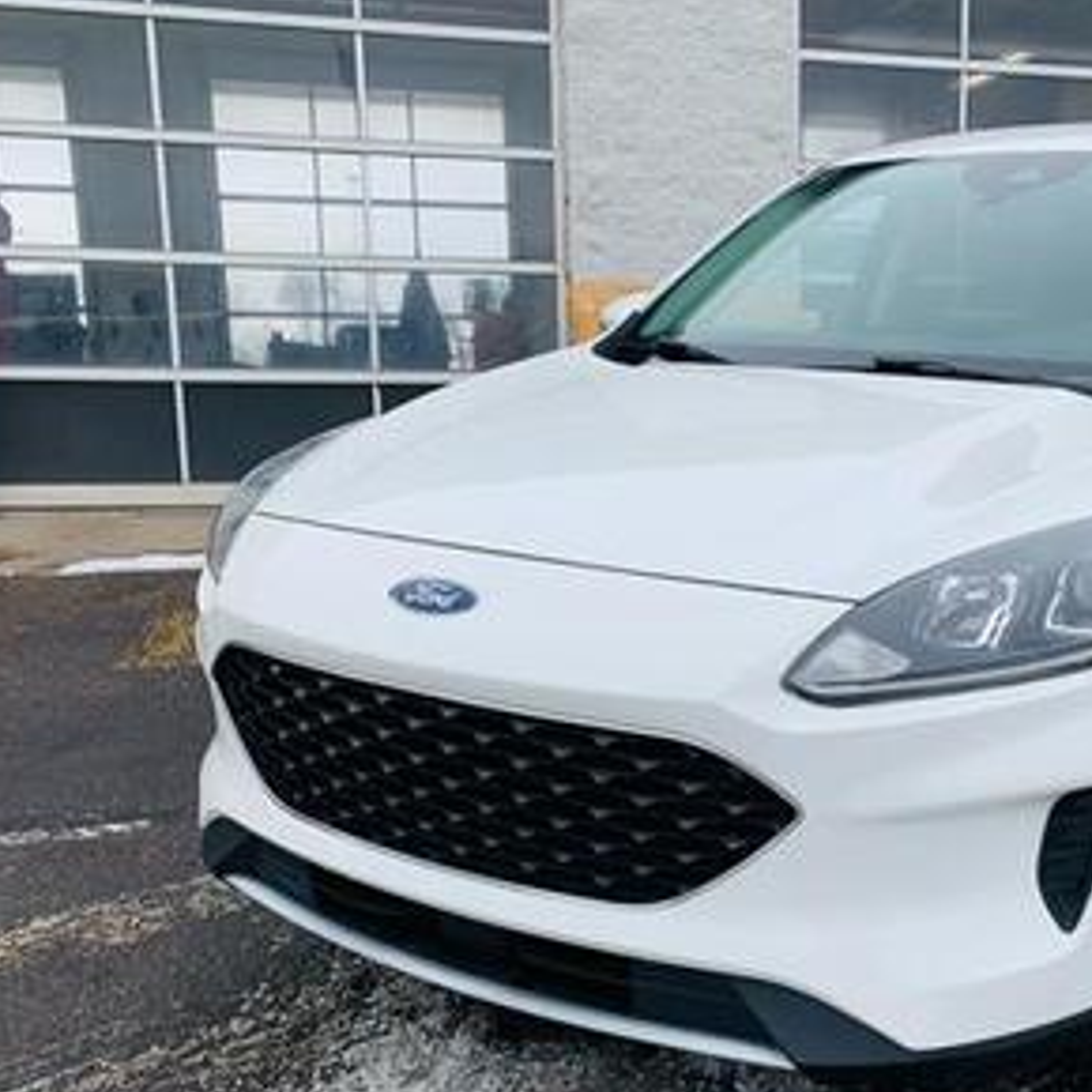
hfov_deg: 40.4
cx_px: 851
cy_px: 670
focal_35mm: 40
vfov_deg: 41.6
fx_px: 1428
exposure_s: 1/510
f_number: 1.8
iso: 25
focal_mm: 4.25
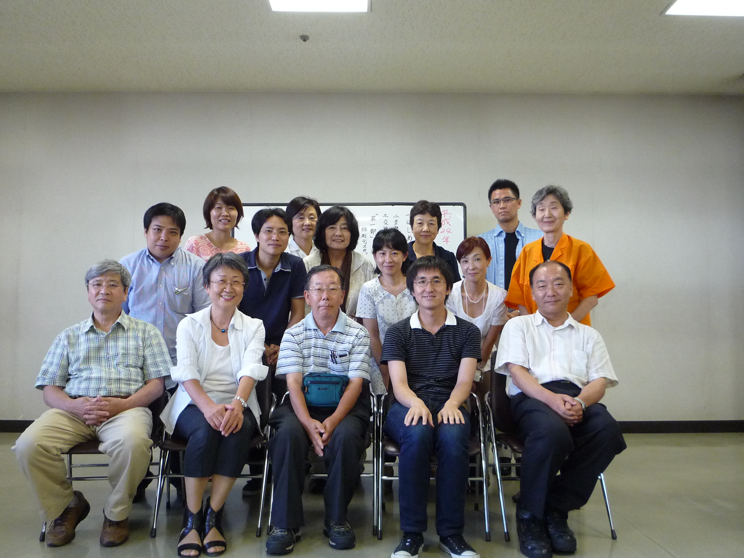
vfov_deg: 46.8
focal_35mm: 30
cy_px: 279
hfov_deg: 60.0
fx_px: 645
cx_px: 372
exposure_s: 1/30
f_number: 2.8
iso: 250
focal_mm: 4.4
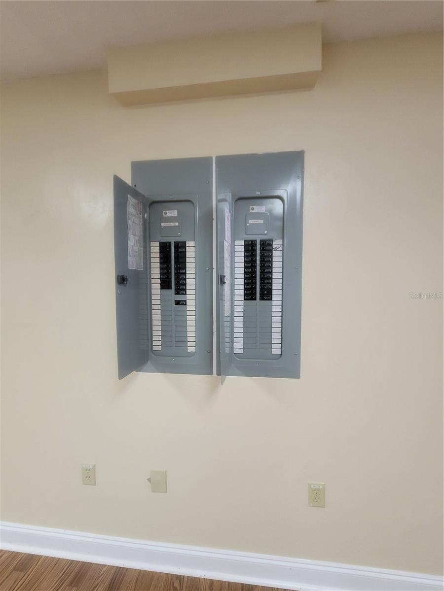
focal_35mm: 13
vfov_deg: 106.2
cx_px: 222
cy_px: 296
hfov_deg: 89.9
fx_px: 222
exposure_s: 1/60
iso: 250
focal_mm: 2.2
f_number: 2.2
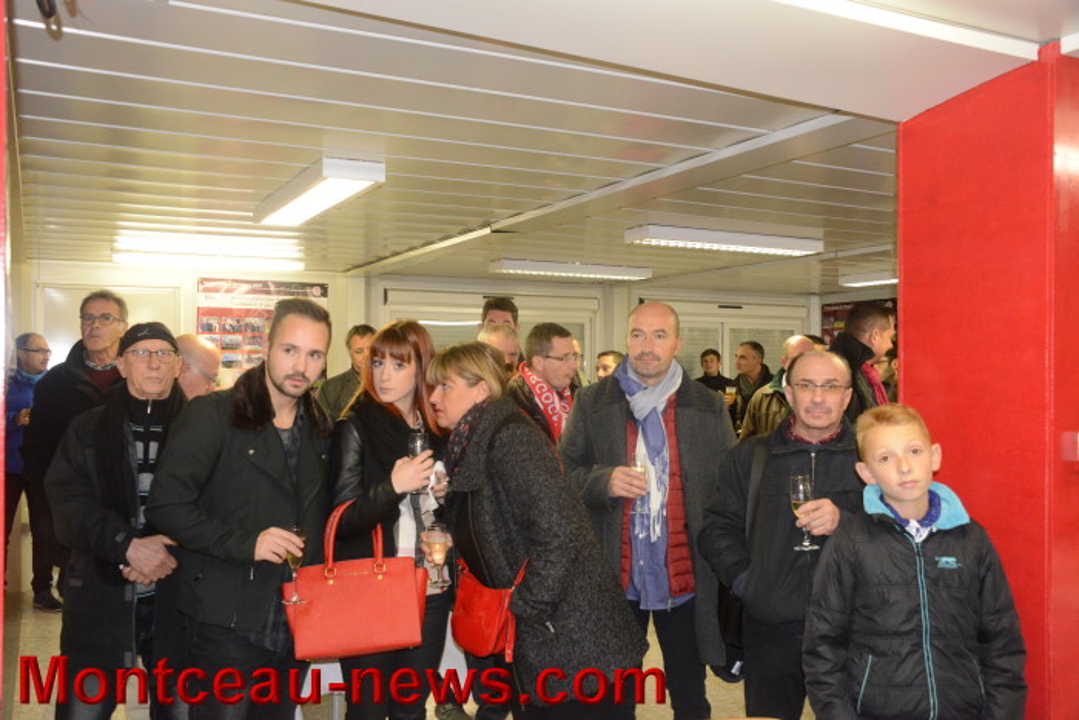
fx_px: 1019
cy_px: 360
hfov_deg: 55.8
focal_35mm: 34
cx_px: 540
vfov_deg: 38.9
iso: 6400
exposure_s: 1/80
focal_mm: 34
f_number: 8
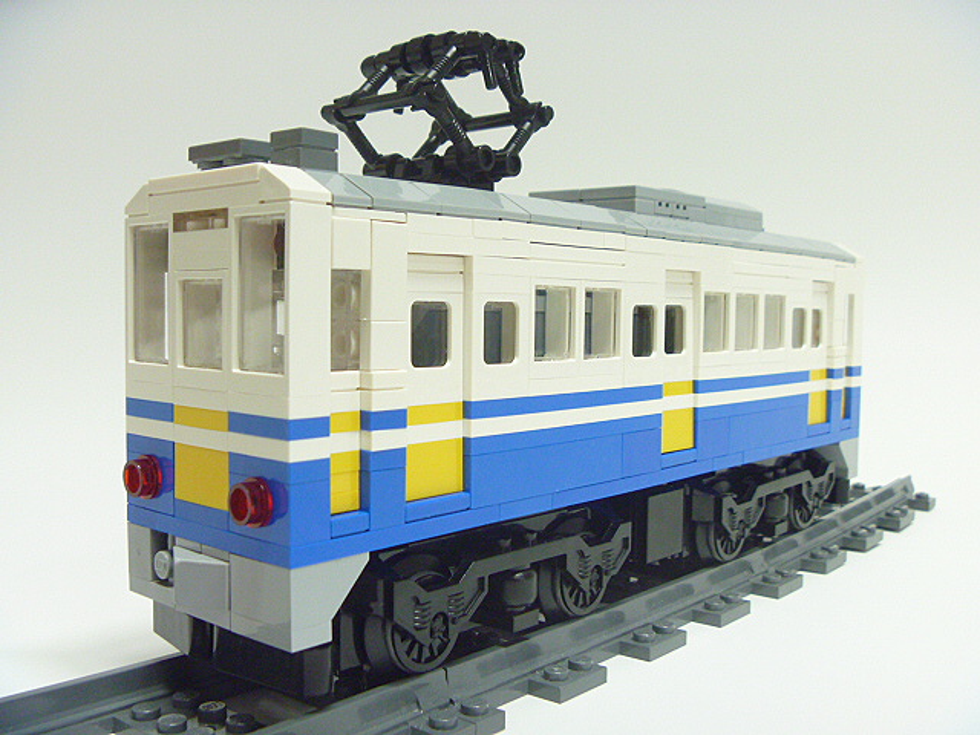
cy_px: 368
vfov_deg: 40.7
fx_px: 991
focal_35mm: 35
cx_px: 490
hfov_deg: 52.6
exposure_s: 1/10
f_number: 3.5
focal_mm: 6.3
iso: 400
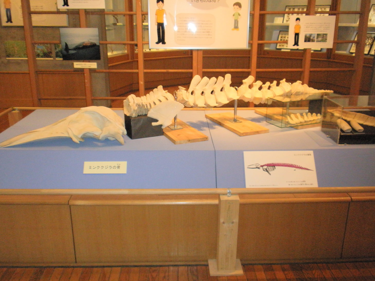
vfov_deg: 38.7
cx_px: 188
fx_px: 401
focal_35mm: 37
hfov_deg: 50.1
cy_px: 140
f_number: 3.5
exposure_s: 1/30
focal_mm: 6.6
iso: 200
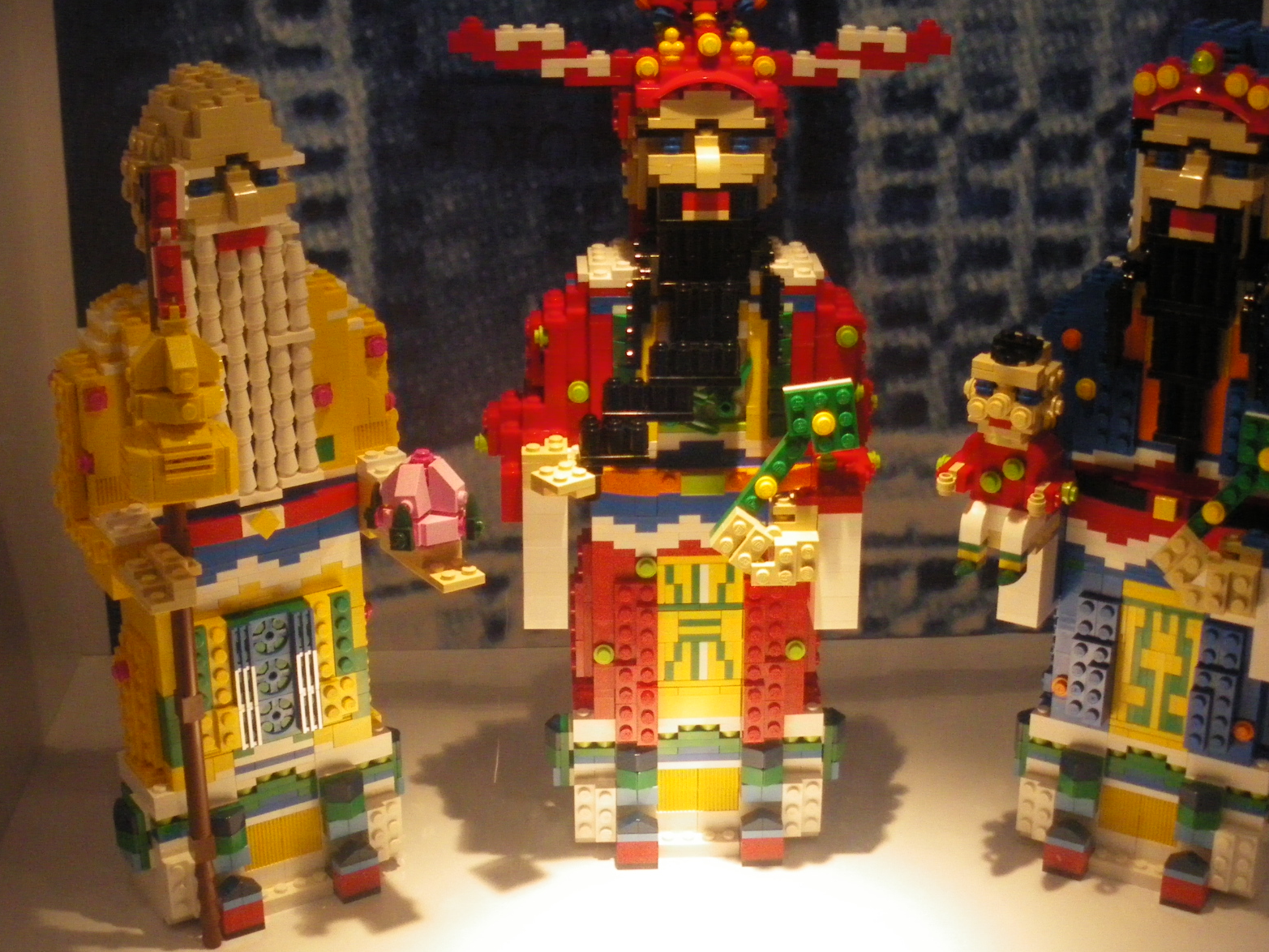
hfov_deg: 36.2
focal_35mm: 53
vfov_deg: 27.5
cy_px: 454
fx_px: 1943
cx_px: 650
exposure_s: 1/160
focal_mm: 6.3
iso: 400
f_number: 3.5
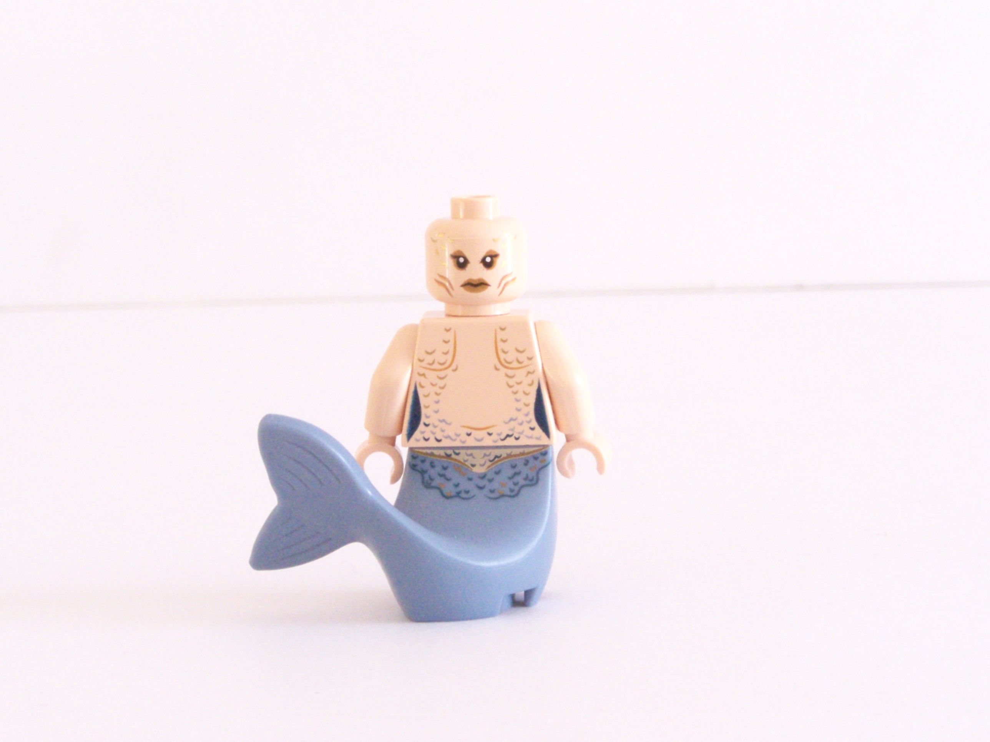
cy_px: 371
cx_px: 495
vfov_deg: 15.7
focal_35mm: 94
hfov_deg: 20.9
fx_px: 2688
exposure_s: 1/1.43
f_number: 8
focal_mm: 15.6
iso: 400
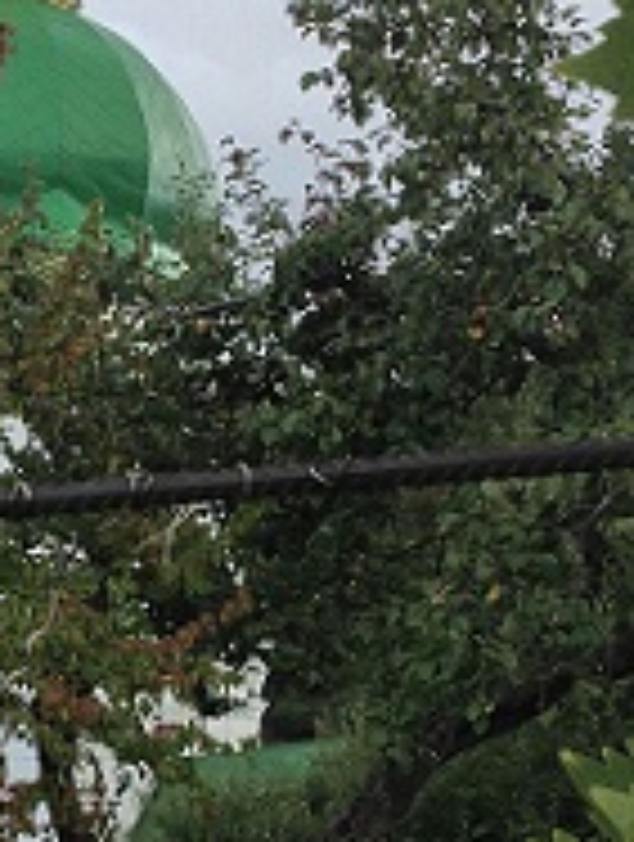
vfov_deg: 19.0
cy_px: 574
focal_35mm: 103
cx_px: 0
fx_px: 2507
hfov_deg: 14.2
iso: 50
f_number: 2.4
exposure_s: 1/381
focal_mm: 4.28
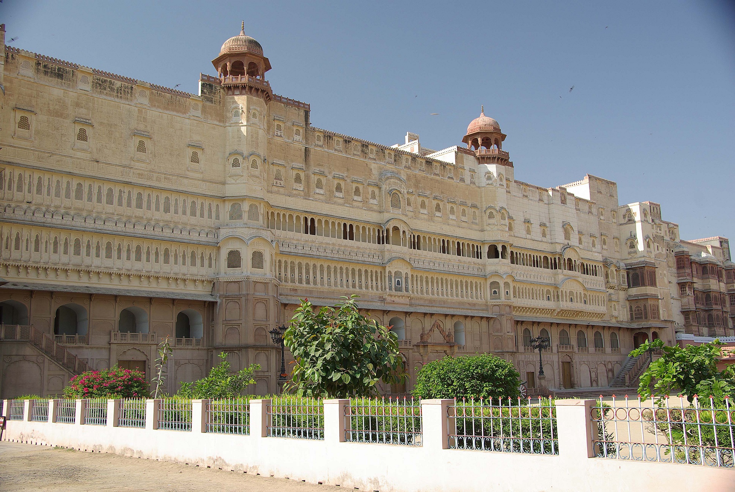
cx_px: 368
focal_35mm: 38
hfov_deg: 51.2
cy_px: 246
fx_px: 766
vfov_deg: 35.6
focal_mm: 25
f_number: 5.6
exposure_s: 1/90
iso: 100
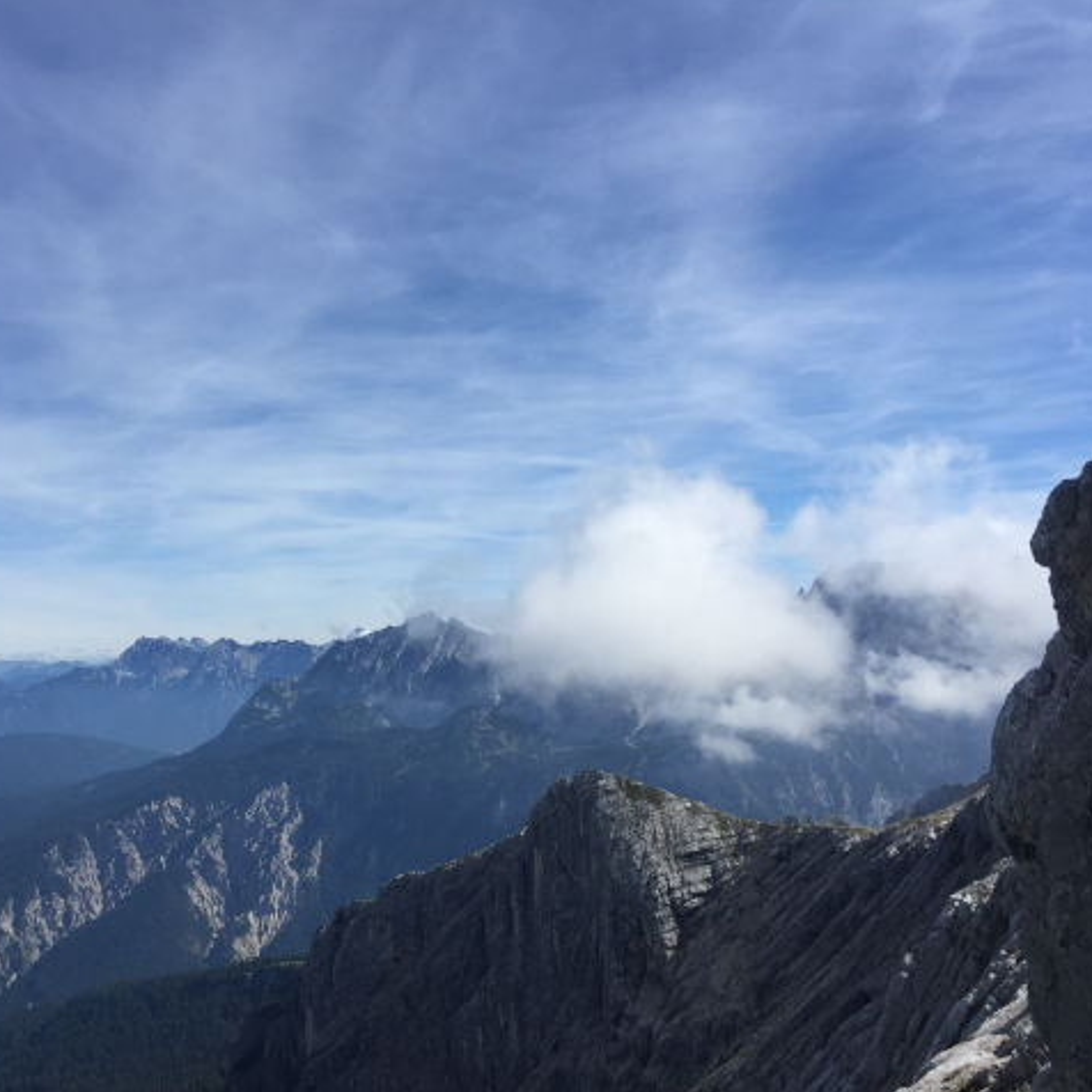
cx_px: 420
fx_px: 1249
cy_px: 553
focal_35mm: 35
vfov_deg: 47.2
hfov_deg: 46.9
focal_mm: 4.15
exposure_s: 1/2825
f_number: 2.2
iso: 32
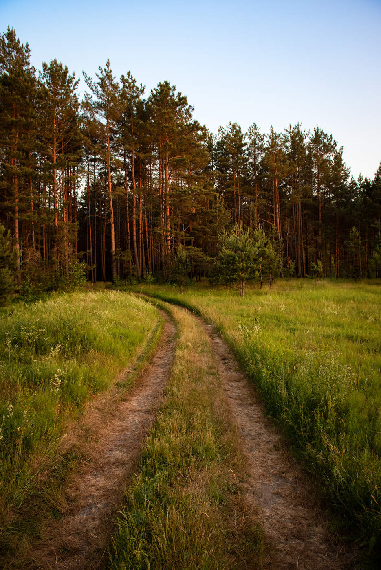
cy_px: 285
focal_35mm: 24
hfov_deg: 53.2
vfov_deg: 73.7
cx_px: 190
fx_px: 381
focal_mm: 24
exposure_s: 1/125
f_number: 5
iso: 640
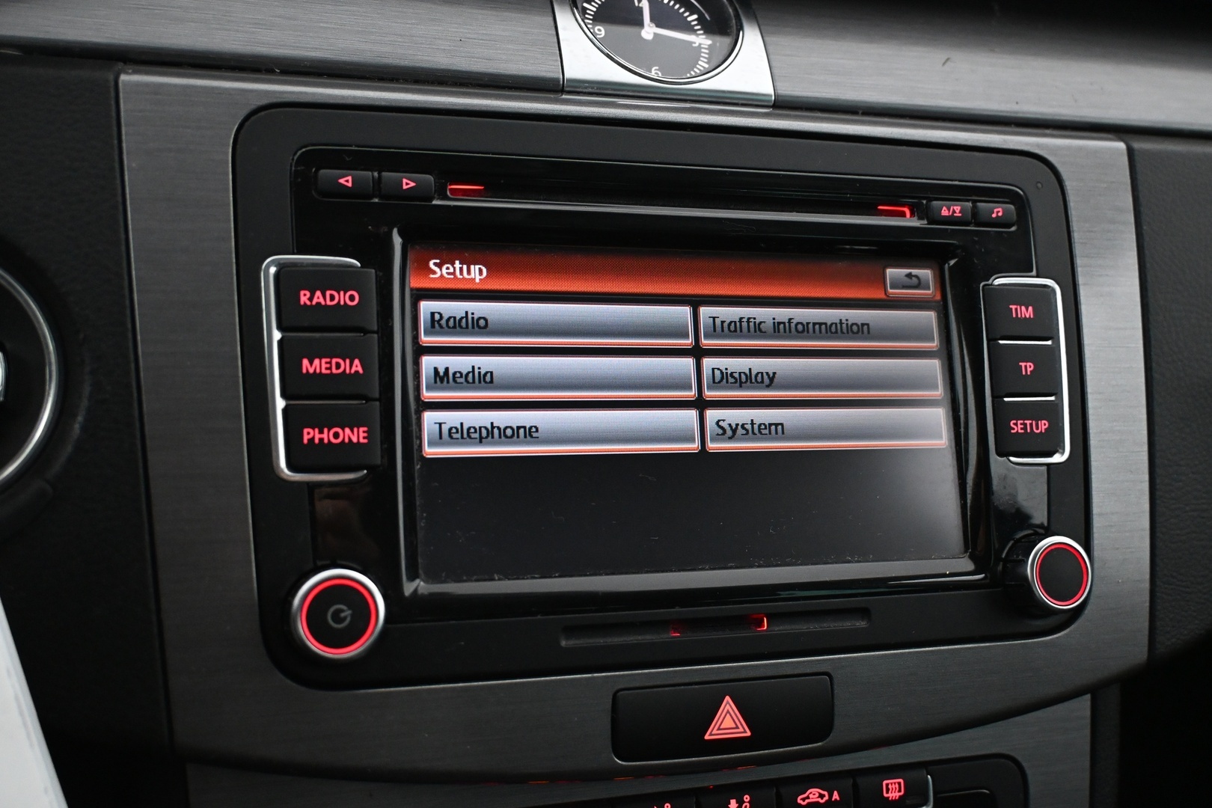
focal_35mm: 38
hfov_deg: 51.3
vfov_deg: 35.5
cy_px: 404
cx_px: 606
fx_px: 1262
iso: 3600
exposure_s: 1/40
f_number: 4.2
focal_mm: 25
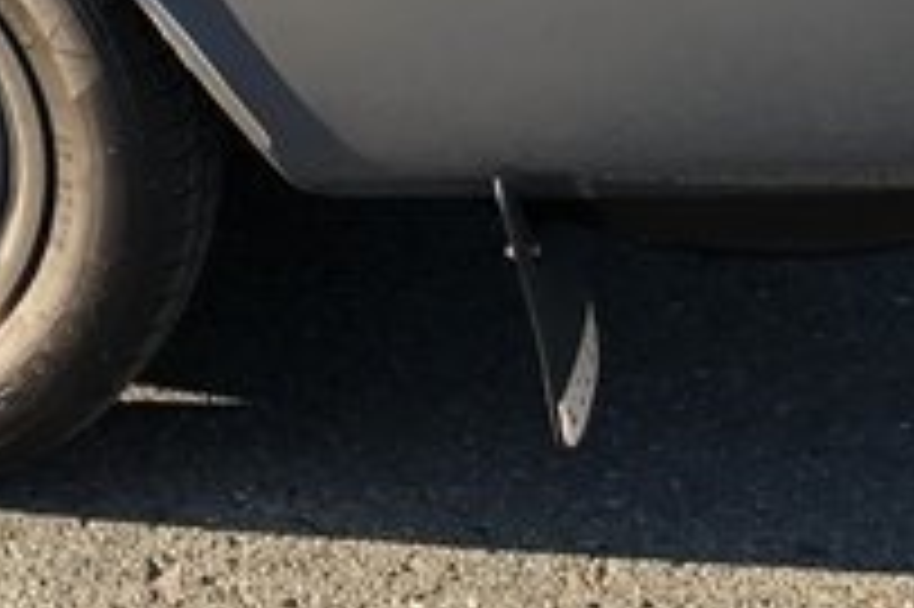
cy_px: -374
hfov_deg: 11.0
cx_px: -828
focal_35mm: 172
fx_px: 4363
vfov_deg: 7.8
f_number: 1.8
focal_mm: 3.99
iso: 20
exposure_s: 1/243
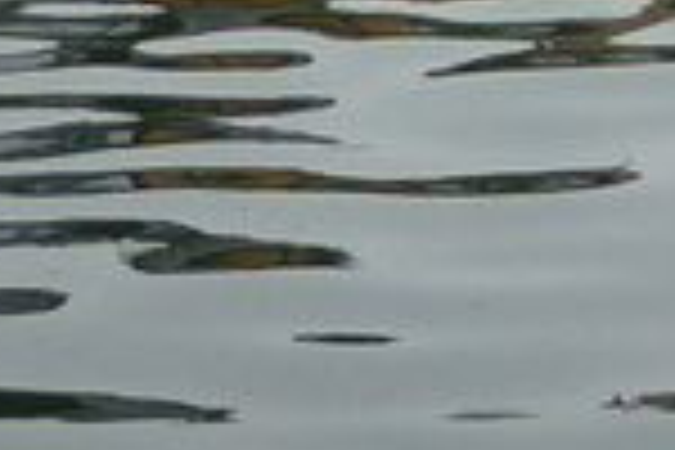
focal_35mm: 223
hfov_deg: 9.1
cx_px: 752
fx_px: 4181
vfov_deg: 5.9
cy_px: -722
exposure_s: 1/320
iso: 80
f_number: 3.3
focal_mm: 5.2
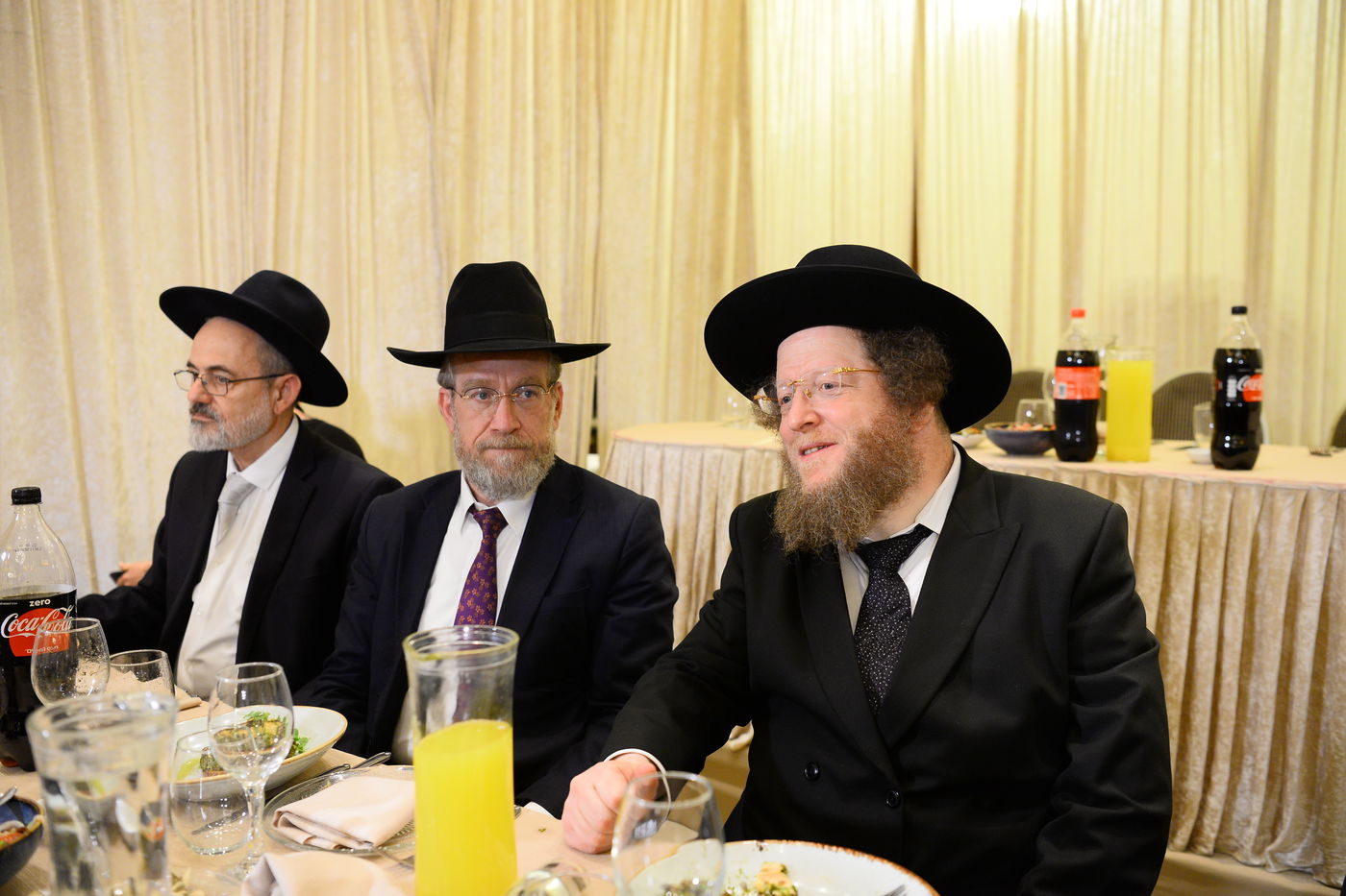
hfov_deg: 55.8
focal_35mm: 34
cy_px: 448
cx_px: 673
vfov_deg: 38.9
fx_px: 1271
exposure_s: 1/160
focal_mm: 34
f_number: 3.5
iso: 2000
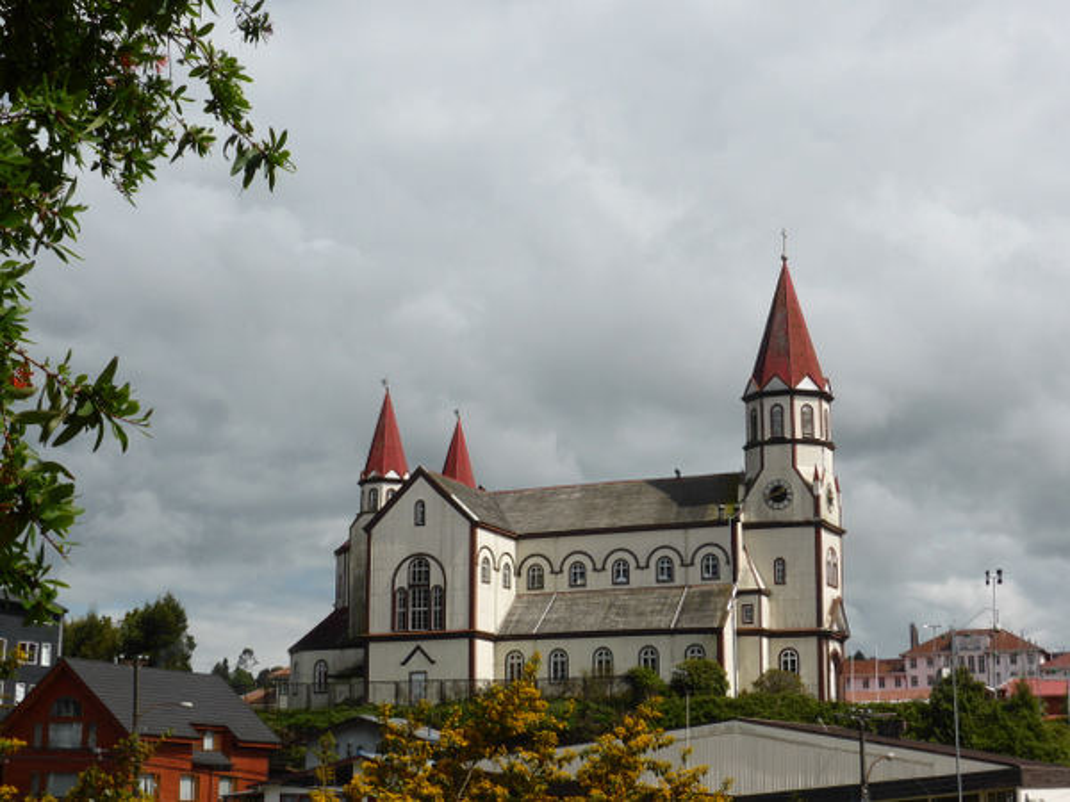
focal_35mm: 57
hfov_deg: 33.8
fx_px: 1762
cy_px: 401
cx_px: 535
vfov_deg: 25.7
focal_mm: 9.7
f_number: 4.6
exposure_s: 1/1600
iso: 100
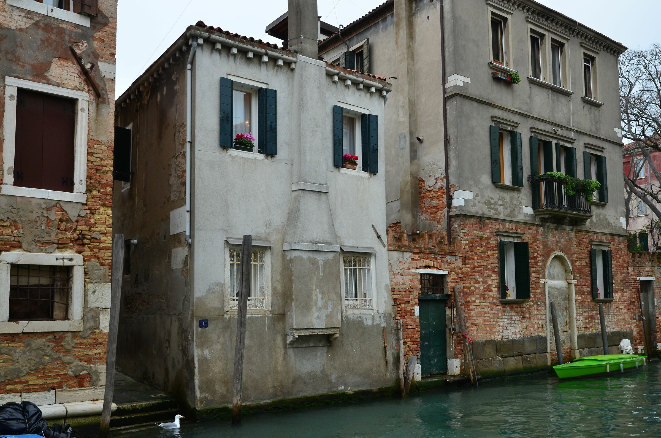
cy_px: 219
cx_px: 330
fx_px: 770
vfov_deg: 31.8
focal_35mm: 42
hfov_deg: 46.5
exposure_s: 1/100
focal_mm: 28
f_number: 7.1
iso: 280
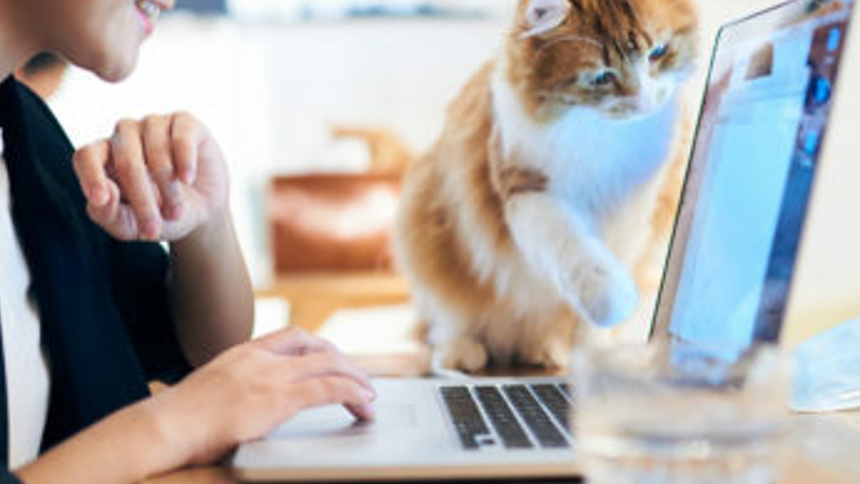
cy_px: 168
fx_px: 1870
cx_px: 401
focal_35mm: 82
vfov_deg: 14.7
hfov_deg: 25.9
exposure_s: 1/100
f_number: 1.8
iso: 500
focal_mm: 35
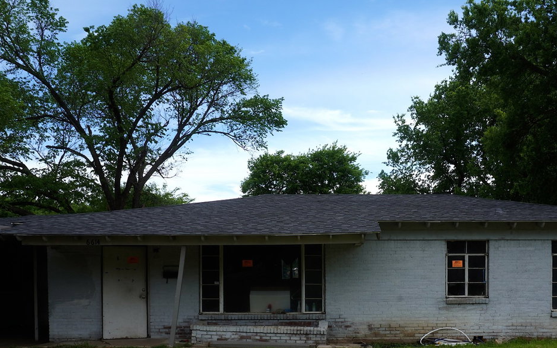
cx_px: 342
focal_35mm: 42
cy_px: 294
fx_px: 637
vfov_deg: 29.6
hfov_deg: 46.9
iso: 100
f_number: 22
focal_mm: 16
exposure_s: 1/30
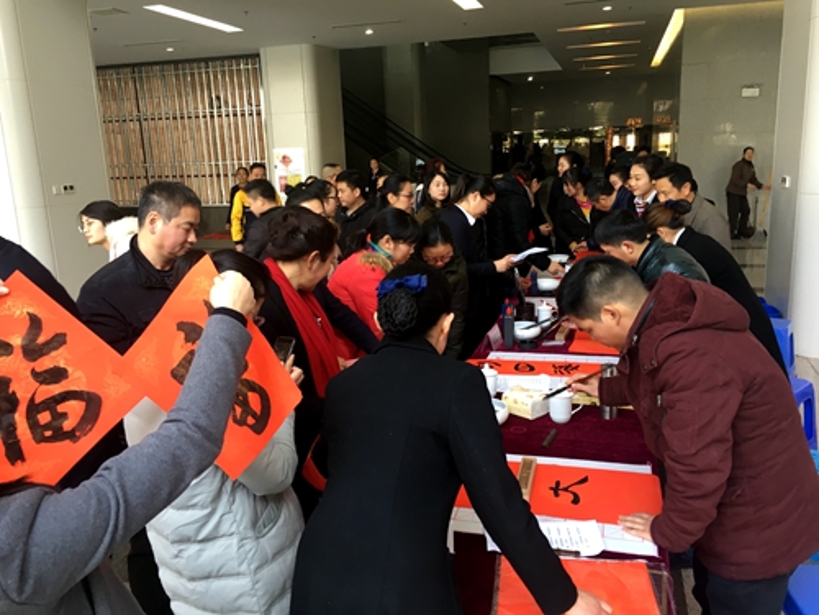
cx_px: 410
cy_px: 308
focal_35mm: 29
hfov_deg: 61.7
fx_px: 686
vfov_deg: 48.2
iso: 80
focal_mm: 4.15
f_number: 2.2
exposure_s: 1/33
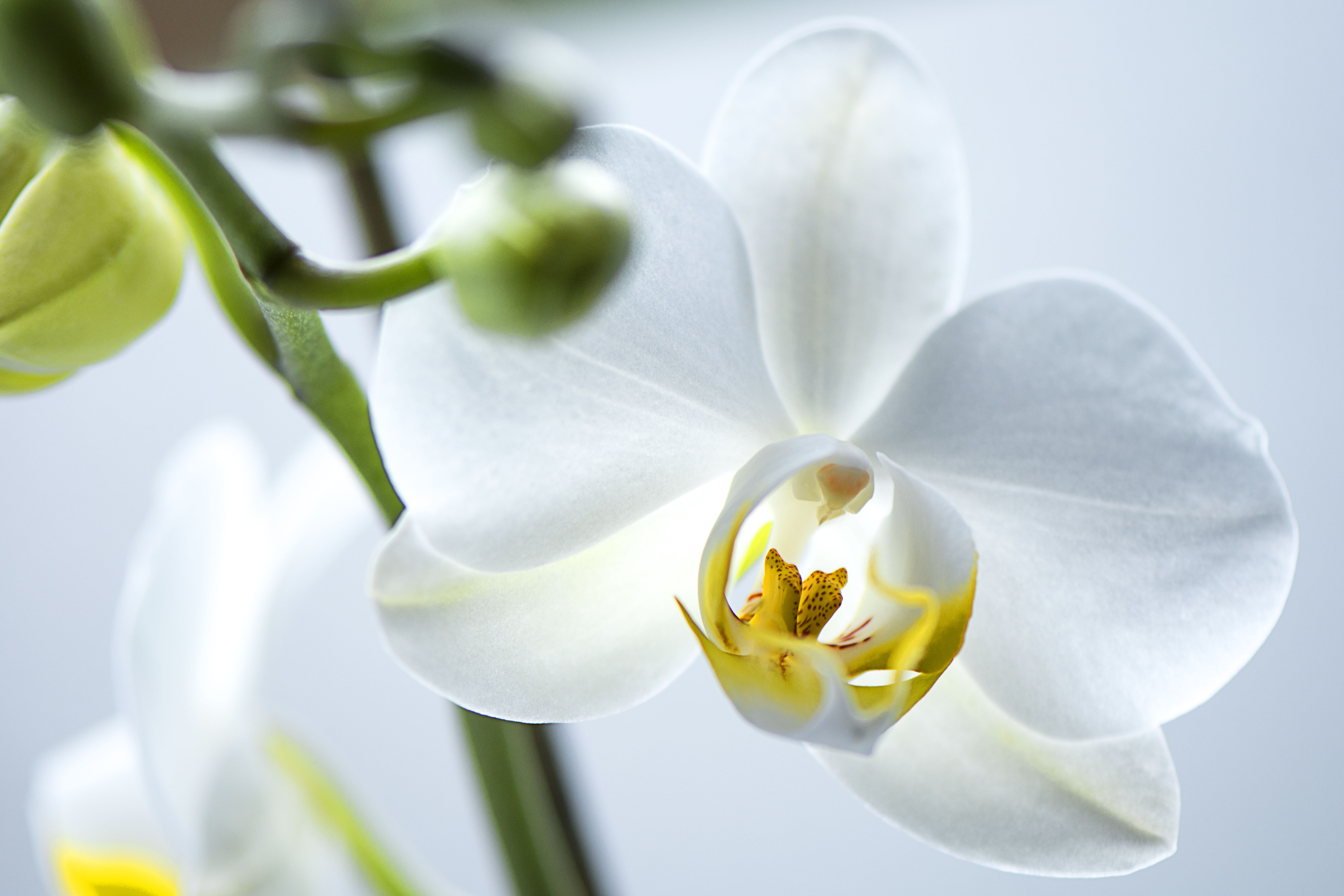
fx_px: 5917
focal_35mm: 159
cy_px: 446
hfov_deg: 13.0
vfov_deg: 8.7
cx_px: 668
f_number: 3.2
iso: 100
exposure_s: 1/40
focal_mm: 105
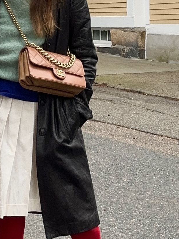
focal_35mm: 66
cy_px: 151
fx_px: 455
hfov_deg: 22.0
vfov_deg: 29.3
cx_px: 37
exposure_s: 1/122
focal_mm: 2.69
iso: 25
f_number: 1.9
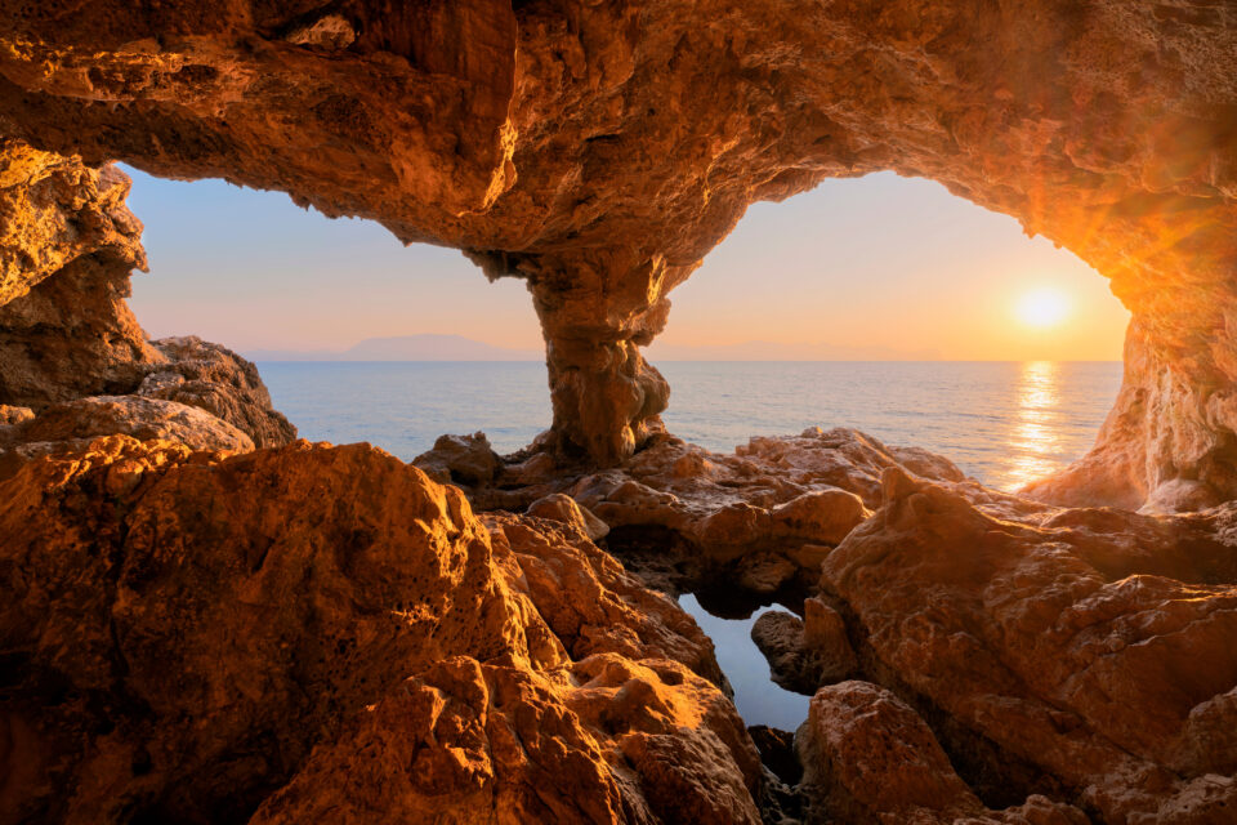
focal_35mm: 16
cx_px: 618
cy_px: 412
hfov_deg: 96.7
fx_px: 550
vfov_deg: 73.7
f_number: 11
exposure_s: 1/125
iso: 100
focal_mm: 16
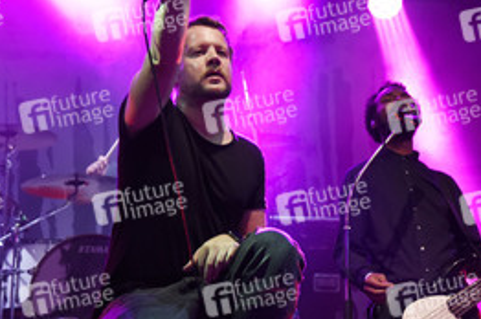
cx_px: 274
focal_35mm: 112
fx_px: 1495
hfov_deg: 18.3
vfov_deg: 12.2
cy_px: 158
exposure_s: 1/60
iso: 3200
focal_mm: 65
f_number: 6.3
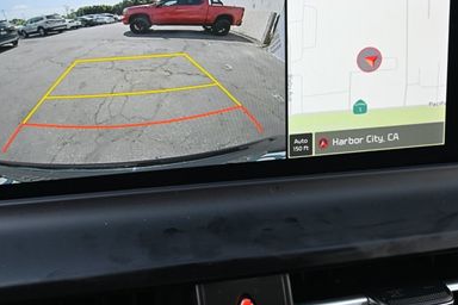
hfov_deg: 32.7
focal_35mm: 61
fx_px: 779
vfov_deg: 22.0
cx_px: 209
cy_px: 92
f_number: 4.2
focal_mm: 24.5
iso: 400
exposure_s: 1/125
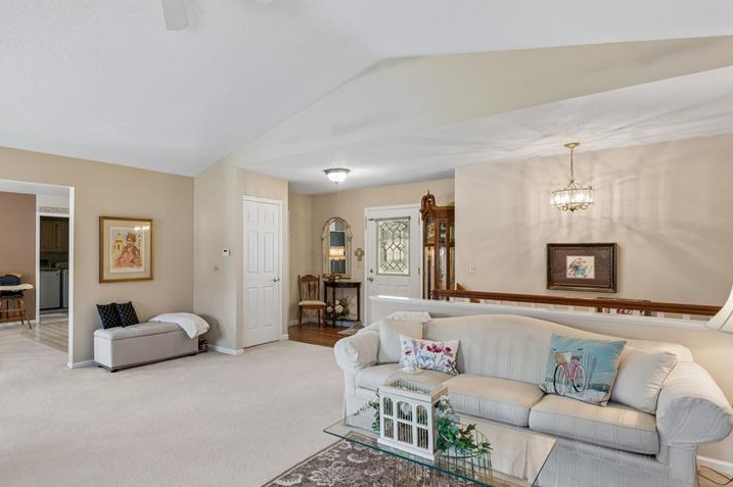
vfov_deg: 61.8
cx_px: 281
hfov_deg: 82.6
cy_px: 237
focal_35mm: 20
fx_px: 407
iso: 400
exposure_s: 1/4
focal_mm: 14
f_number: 13
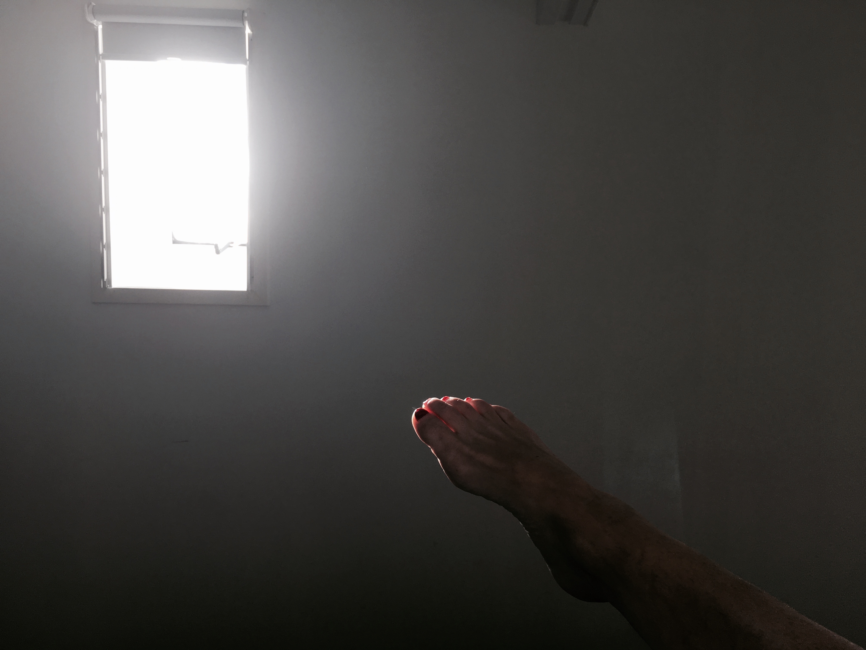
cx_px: 433
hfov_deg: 61.7
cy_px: 325
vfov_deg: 48.2
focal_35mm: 29
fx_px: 726
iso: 32
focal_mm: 4.15
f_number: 2.2
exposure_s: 1/100
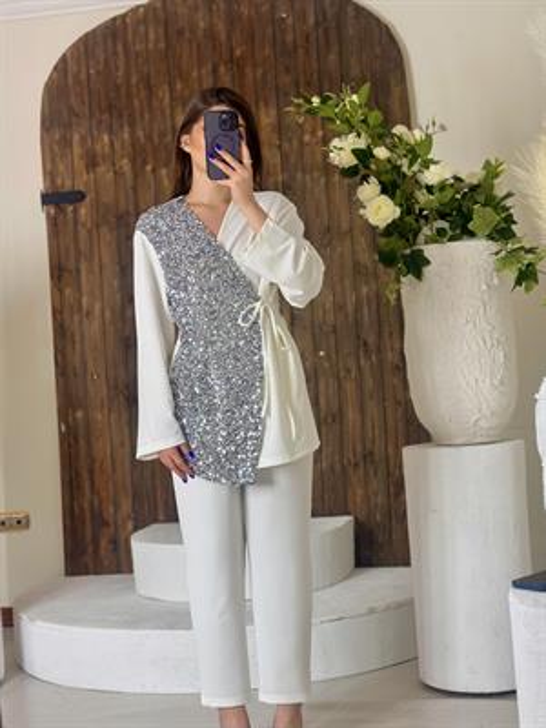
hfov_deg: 30.3
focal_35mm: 48
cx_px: 273
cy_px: 364
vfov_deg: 39.7
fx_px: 1009
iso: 80
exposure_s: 1/255
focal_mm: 6.86
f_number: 1.78
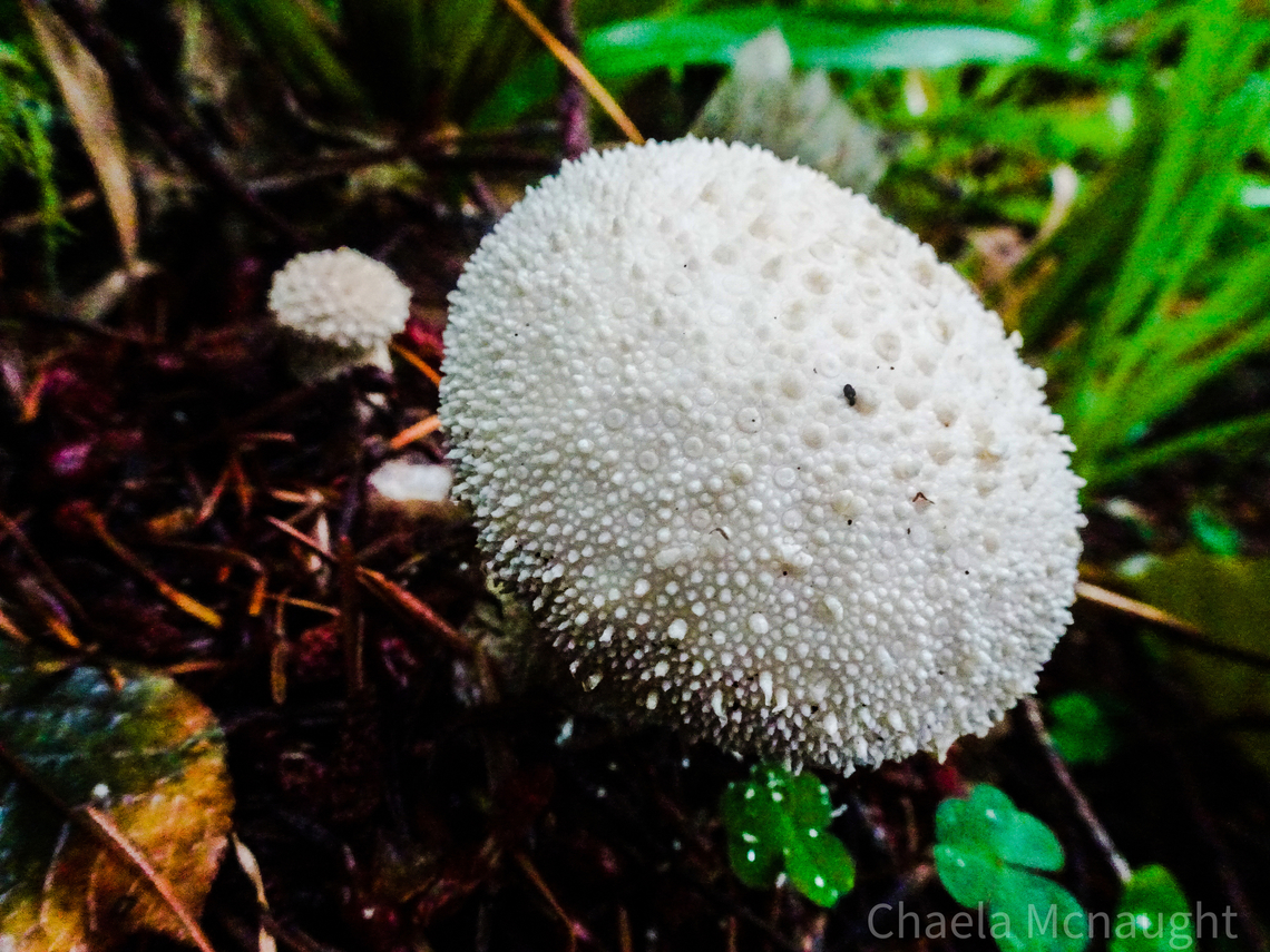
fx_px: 881
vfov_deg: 56.8
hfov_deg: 71.6
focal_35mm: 24
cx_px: 635
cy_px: 476
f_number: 4.5
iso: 1600
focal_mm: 4.13
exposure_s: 1/30
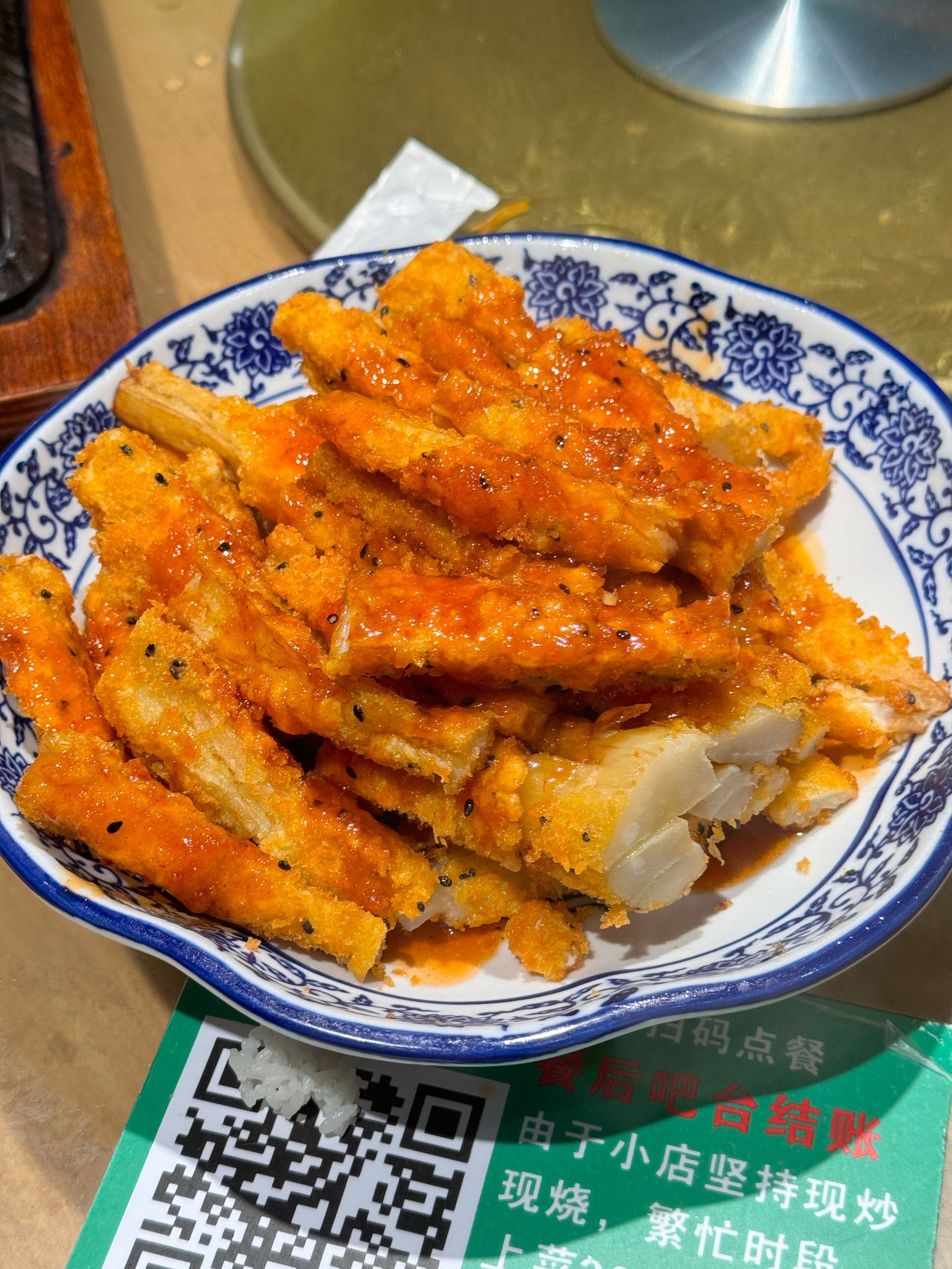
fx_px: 1760
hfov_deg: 30.3
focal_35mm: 48
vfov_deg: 39.7
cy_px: 634
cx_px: 476
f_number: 1.78
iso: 50
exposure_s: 1/100
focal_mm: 6.76
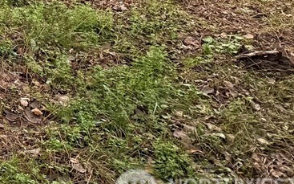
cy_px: -259
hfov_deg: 14.9
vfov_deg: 10.2
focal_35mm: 111
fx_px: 889
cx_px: -319
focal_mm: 6.76
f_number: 1.78
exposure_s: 1/805
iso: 80
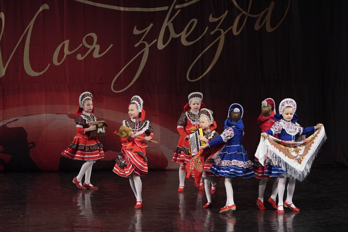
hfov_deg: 11.0
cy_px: 92
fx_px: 1808
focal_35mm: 187
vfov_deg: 7.3
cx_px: 195
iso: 3200
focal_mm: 95
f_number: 3.2
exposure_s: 1/400
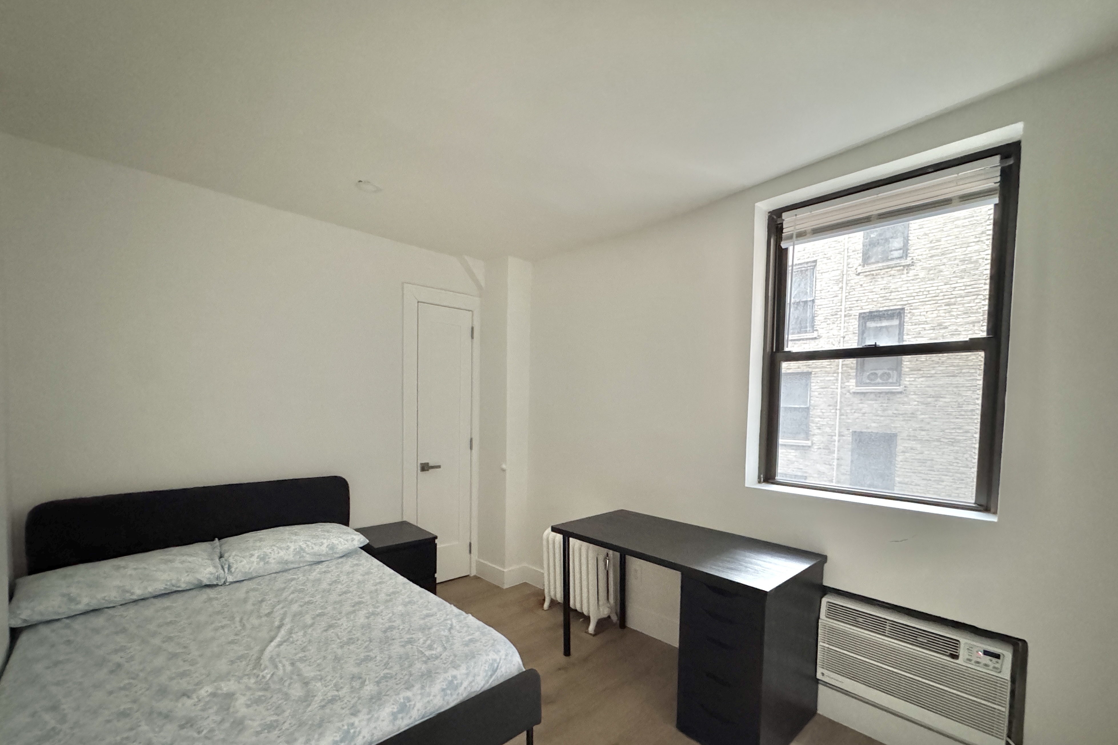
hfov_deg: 100.4
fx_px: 466
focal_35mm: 15
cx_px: 558
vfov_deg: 76.8
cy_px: 427
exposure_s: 1/40
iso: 1250
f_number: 2.2
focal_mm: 2.22
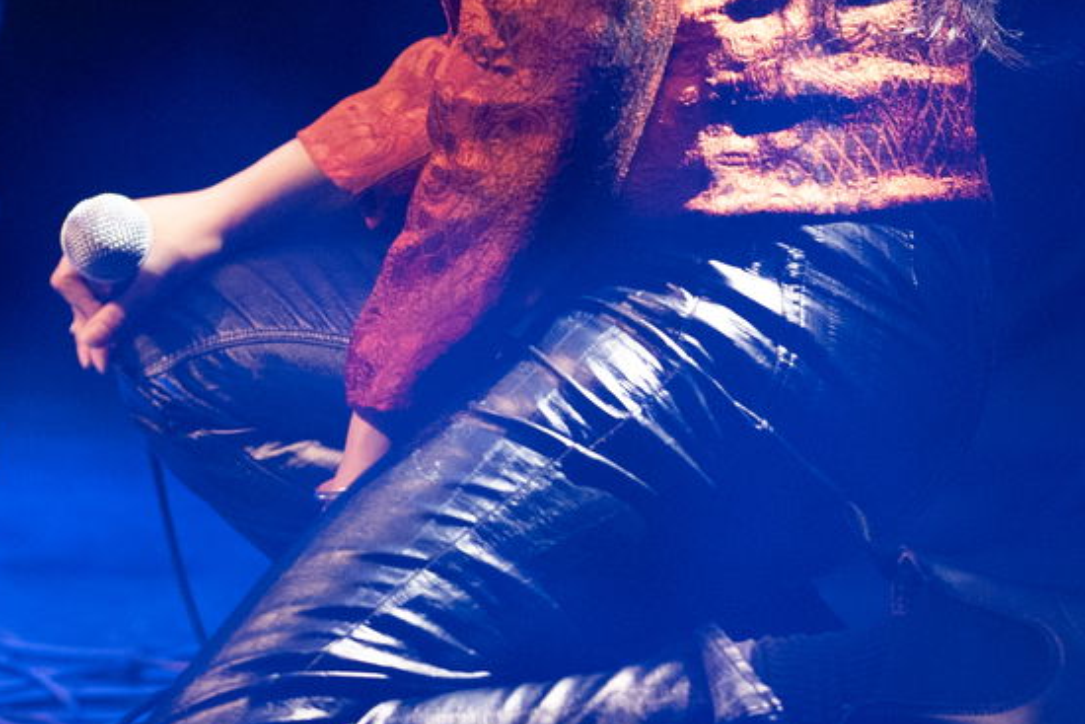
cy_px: -398
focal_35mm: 471
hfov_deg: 4.4
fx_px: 14198
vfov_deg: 2.9
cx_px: 298
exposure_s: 1/160
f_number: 1.8
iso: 1600
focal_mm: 135
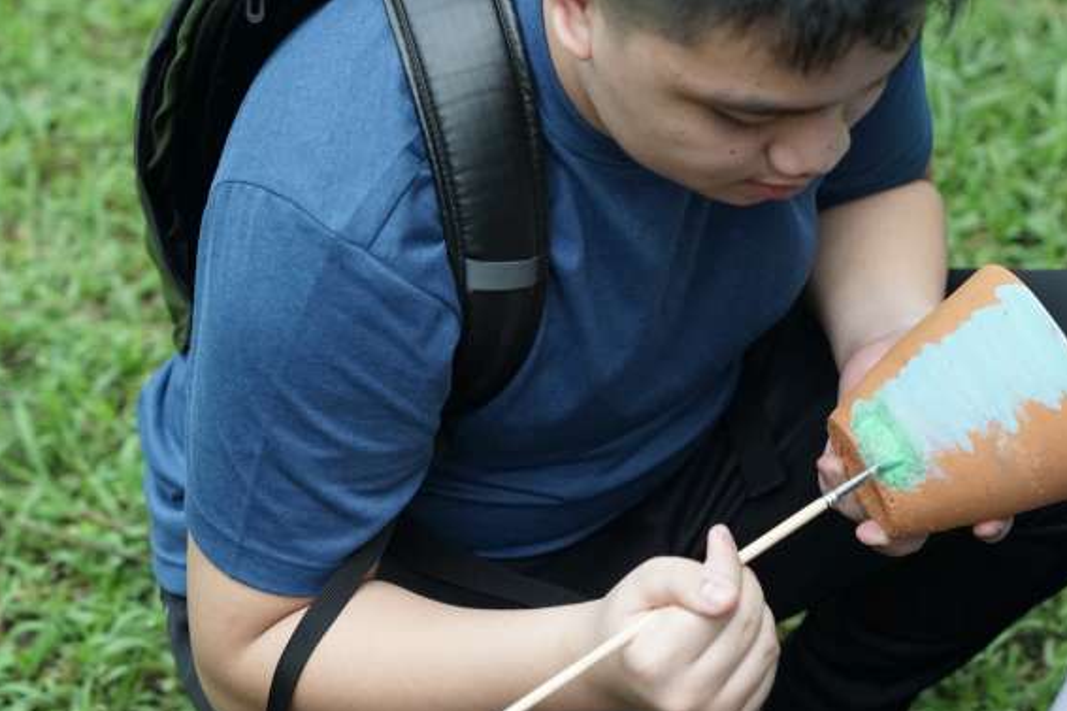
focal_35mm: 99
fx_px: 2933
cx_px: 714
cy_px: 229
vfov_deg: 13.8
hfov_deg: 20.5
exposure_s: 1/200
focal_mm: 70
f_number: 4
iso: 2000
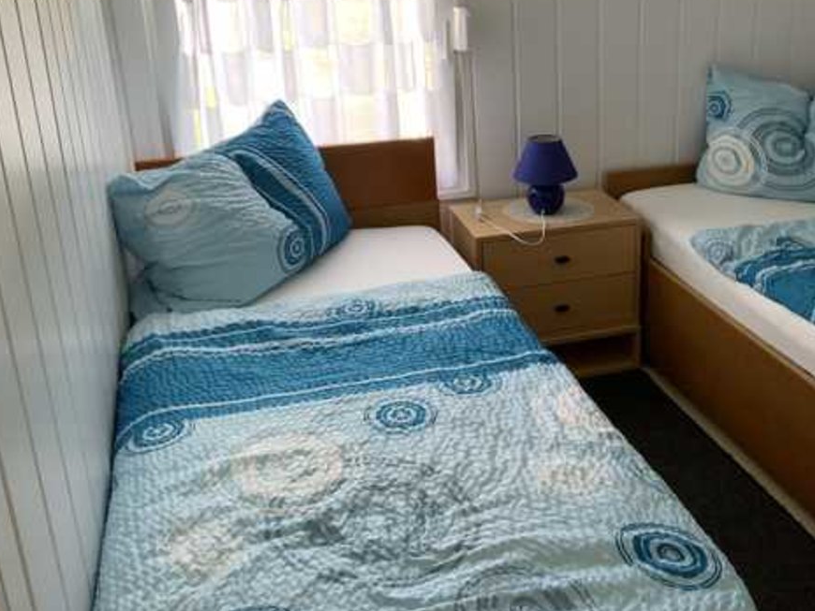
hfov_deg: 46.1
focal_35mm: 40
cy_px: 227
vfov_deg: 35.8
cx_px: 538
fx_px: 942
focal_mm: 3
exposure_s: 1/50
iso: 64
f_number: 1.8
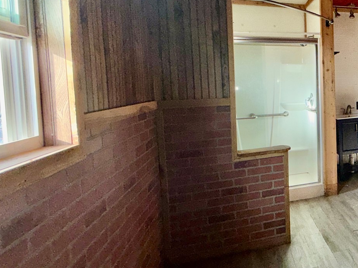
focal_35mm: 29
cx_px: 360
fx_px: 300
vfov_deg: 47.6
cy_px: 94
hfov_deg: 49.9
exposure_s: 1/121
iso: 50
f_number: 2.2
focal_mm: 2.22
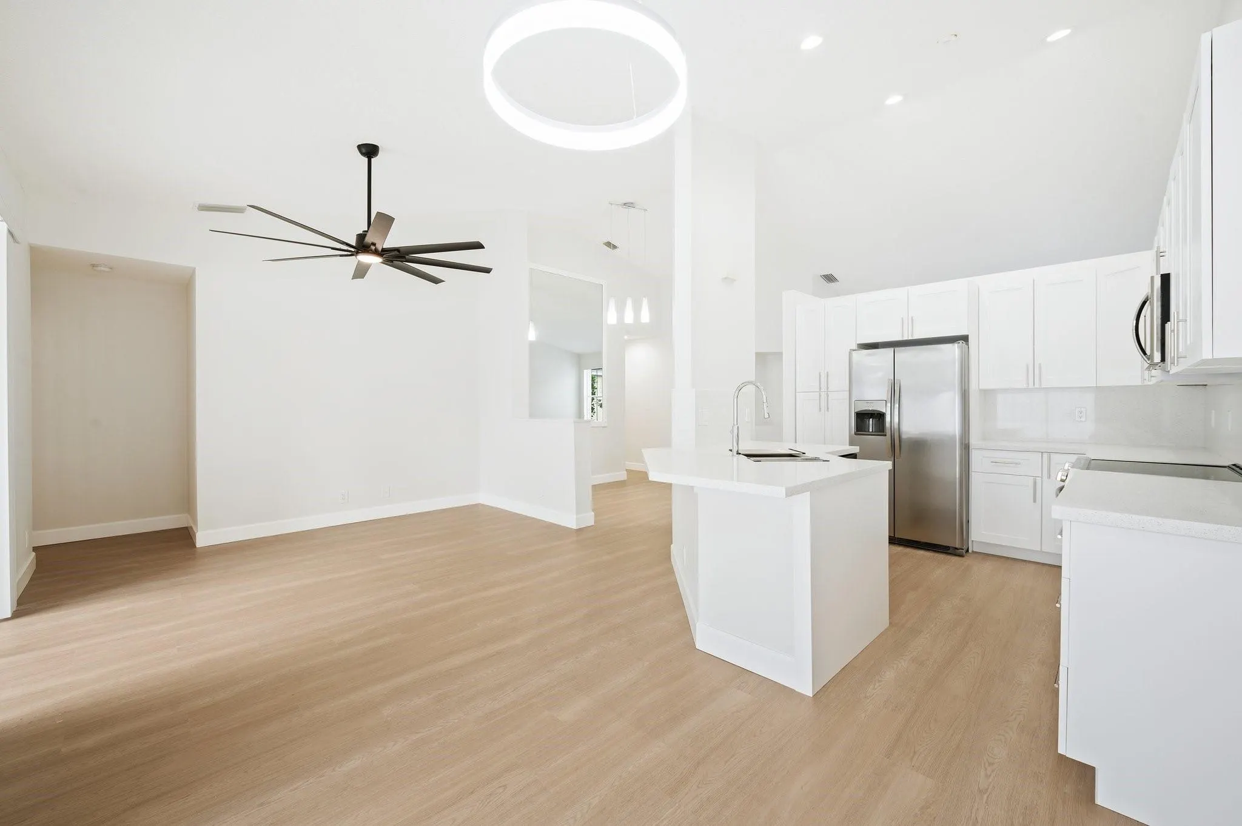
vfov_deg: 81.1
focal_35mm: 14
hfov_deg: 104.3
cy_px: 413
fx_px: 483
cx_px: 621
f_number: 8
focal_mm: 14
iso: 200
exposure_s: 1/5
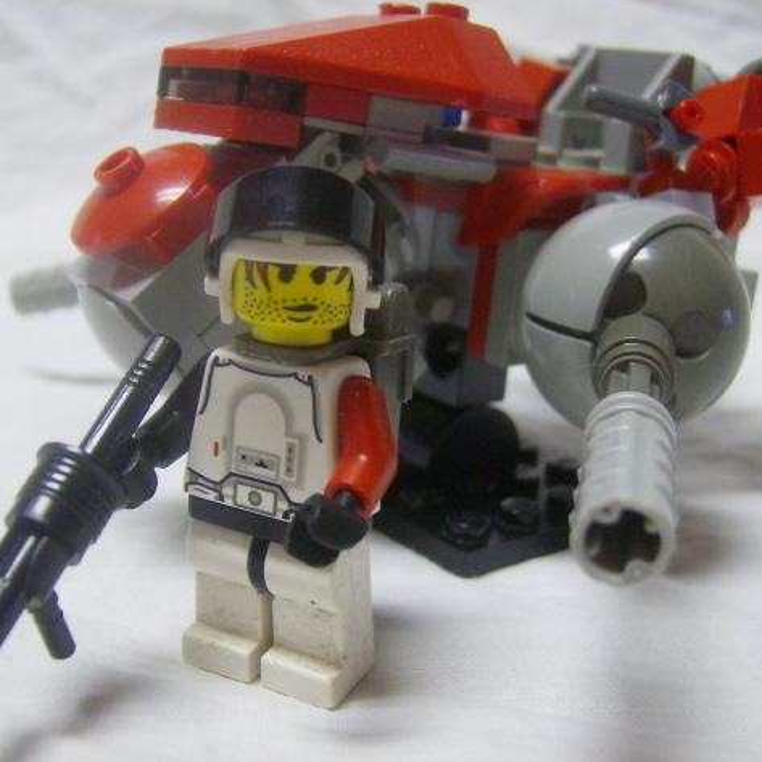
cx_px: 361
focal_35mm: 43
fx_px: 1071
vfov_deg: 39.2
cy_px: 381
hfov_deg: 39.2
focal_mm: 6
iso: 200
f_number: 2.8
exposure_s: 1/16.7
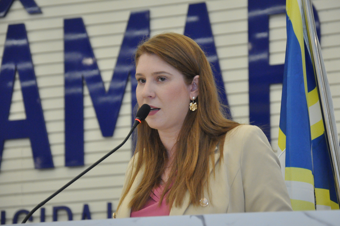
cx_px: 184
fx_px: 1618
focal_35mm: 172
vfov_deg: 8.0
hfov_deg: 12.0
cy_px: 112
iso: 2000
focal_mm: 105
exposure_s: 1/60
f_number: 5.6
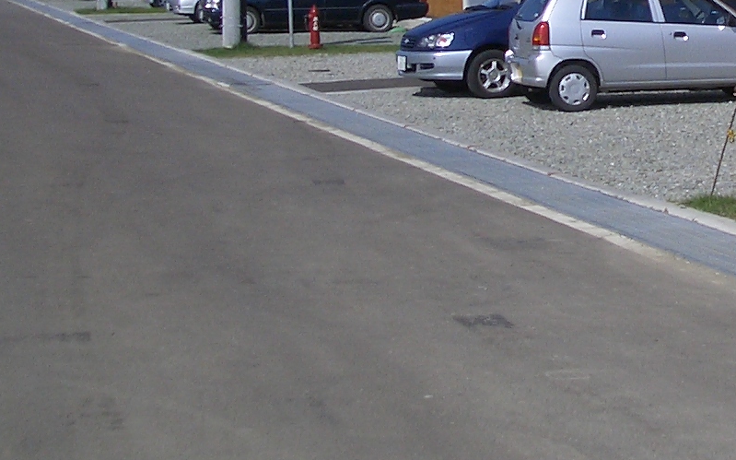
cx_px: 783
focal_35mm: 107
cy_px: -142
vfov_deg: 11.9
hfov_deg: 18.8
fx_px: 2146
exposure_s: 1/1250
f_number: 4.3
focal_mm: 5.8
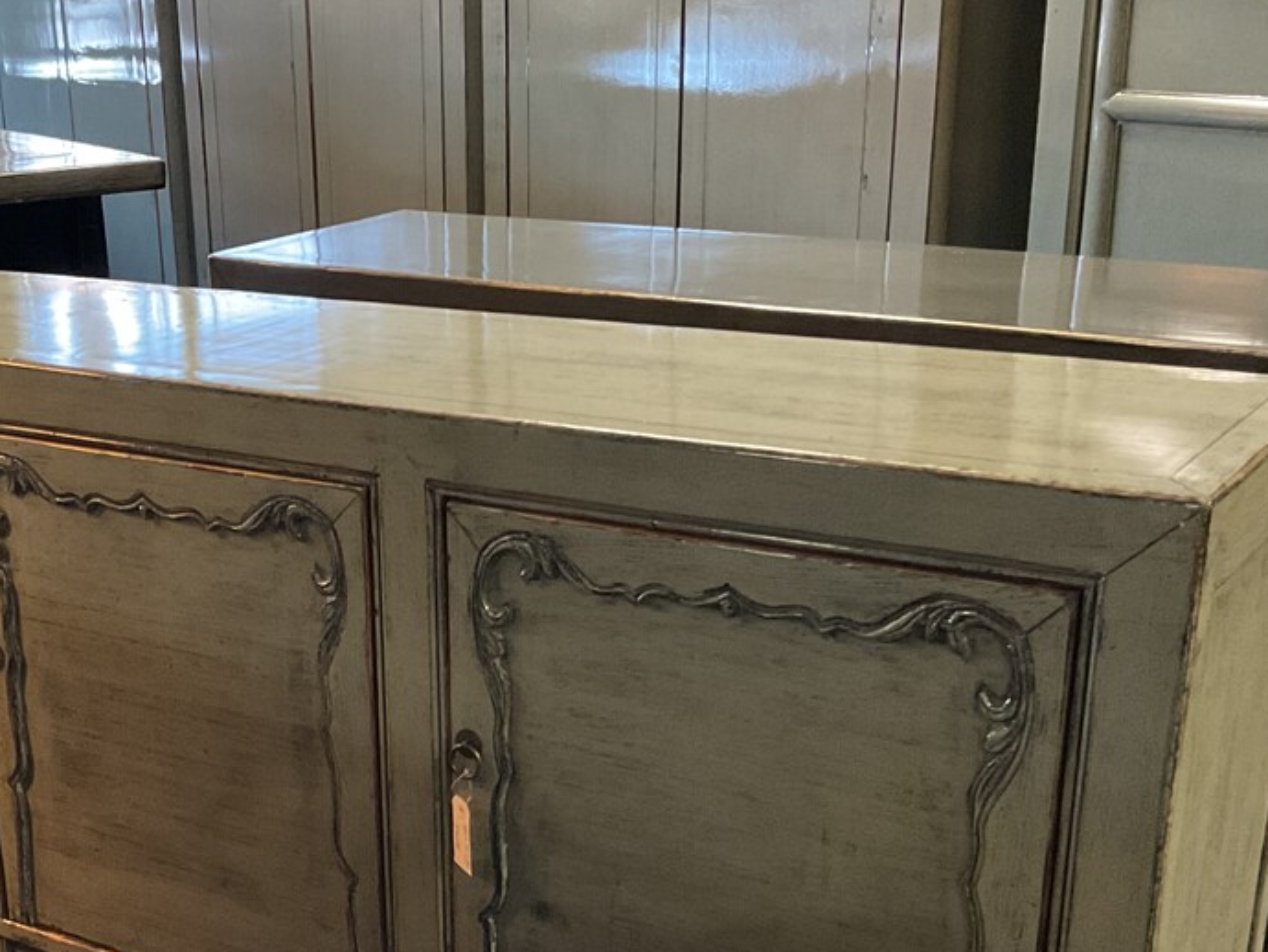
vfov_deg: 25.7
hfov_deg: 33.6
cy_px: 759
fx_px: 2052
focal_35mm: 56
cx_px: 310
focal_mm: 3
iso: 320
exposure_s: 1/25
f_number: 1.8
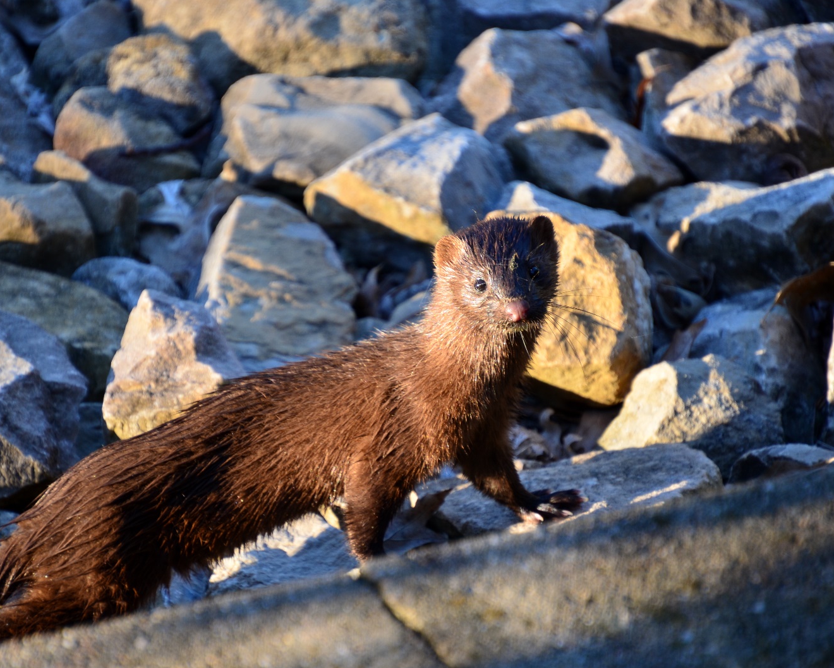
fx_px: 16809
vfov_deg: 2.3
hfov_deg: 2.8
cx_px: 348
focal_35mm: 681
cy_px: 334
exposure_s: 1/80
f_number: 6.3
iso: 200
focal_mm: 400
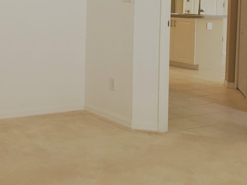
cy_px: 16
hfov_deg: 29.6
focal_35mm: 63
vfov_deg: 22.7
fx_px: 450
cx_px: 29
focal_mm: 4.15
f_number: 2.2
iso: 40
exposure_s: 1/30
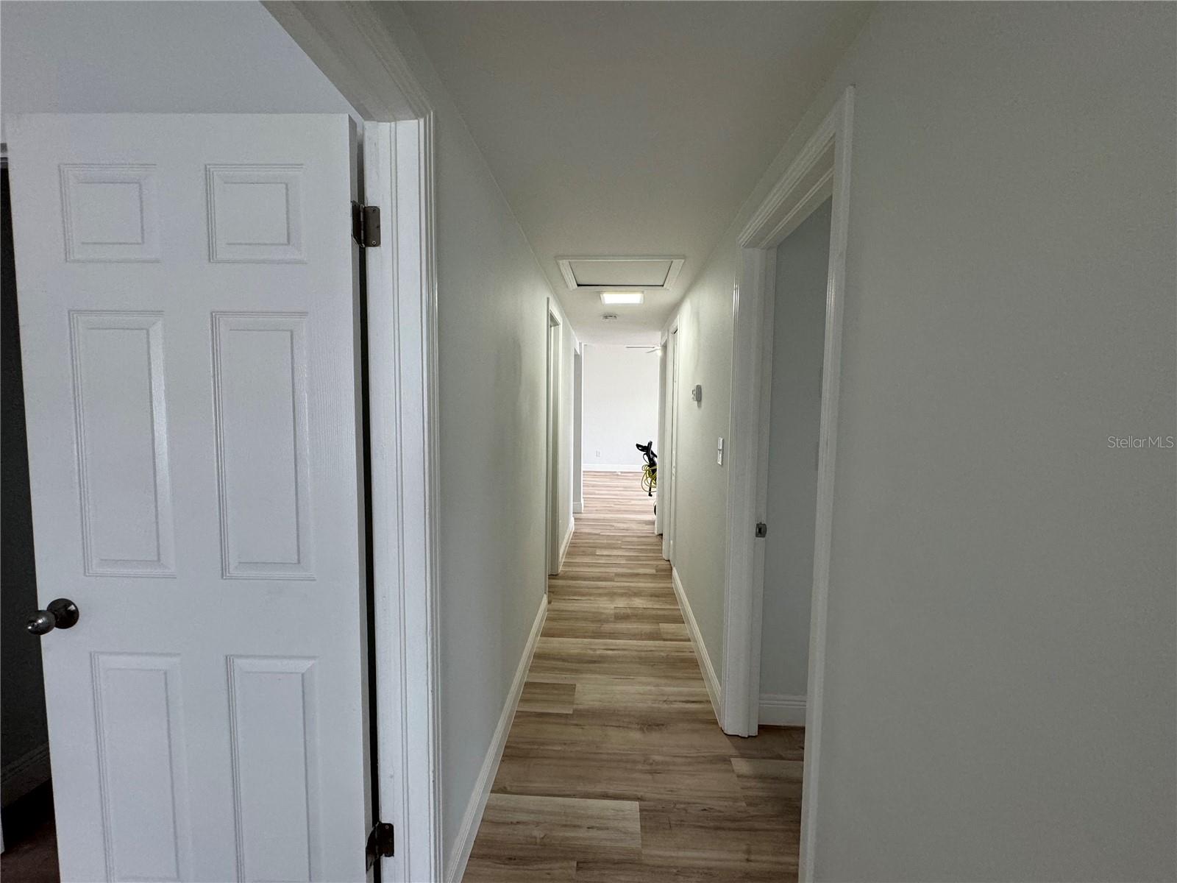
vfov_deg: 85.7
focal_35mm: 14
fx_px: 476
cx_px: 588
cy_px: 442
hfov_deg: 102.1
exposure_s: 1/120
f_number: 2.2
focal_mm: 2.22
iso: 200
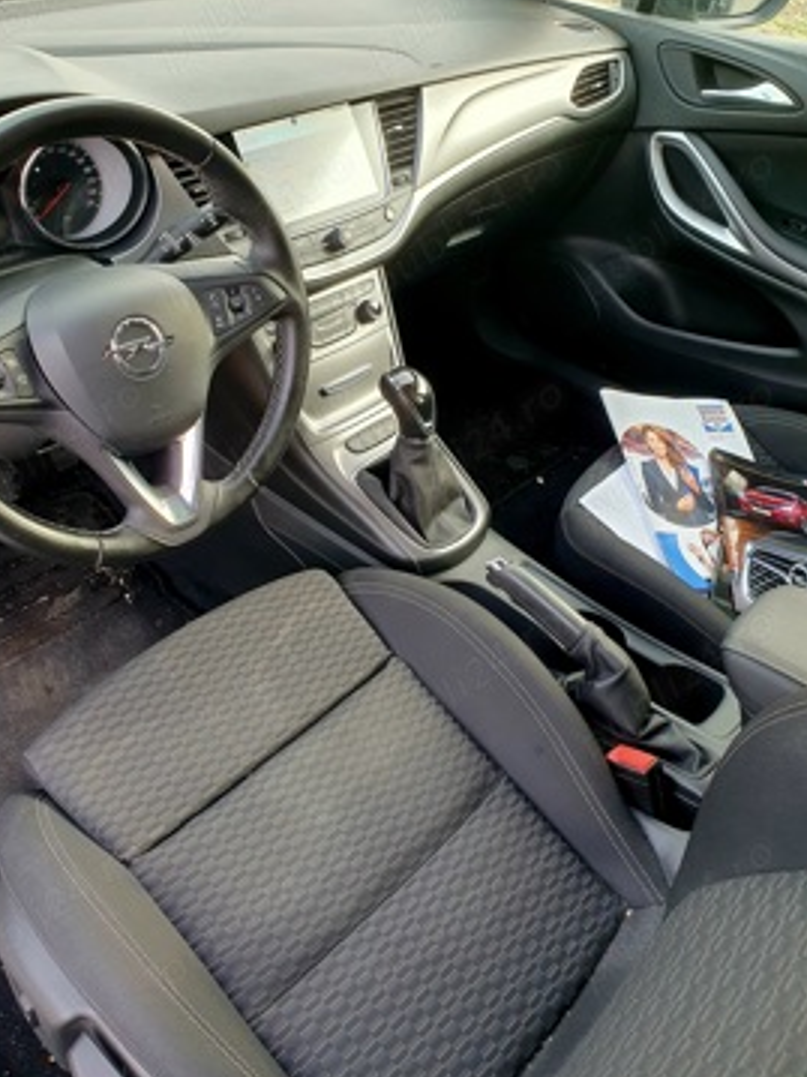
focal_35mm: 29
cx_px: 360
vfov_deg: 61.6
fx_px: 902
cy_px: 504
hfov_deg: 48.1
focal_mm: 4.32
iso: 100
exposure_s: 1/100
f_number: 2.4
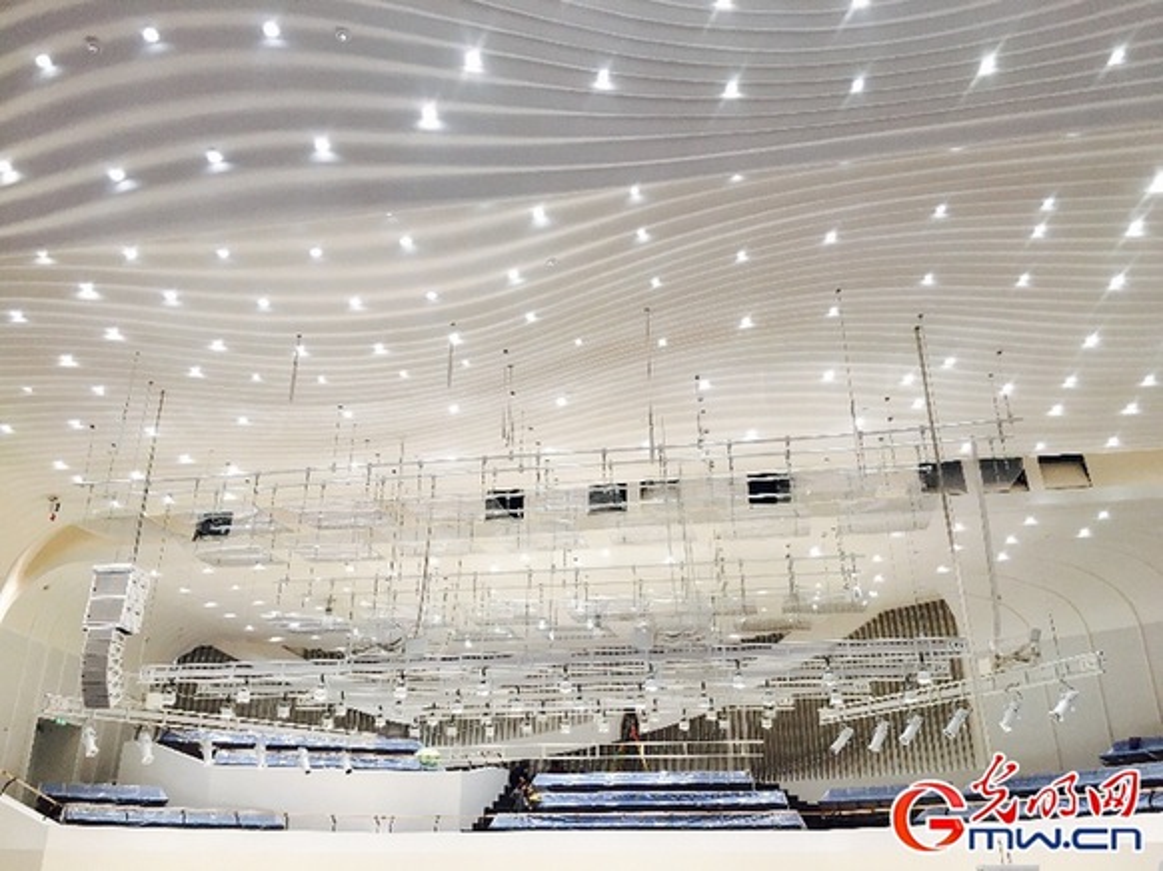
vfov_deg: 48.2
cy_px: 436
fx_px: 974
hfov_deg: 61.7
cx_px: 582
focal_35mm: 29
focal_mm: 4.15
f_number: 2.2
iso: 40
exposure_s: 1/33
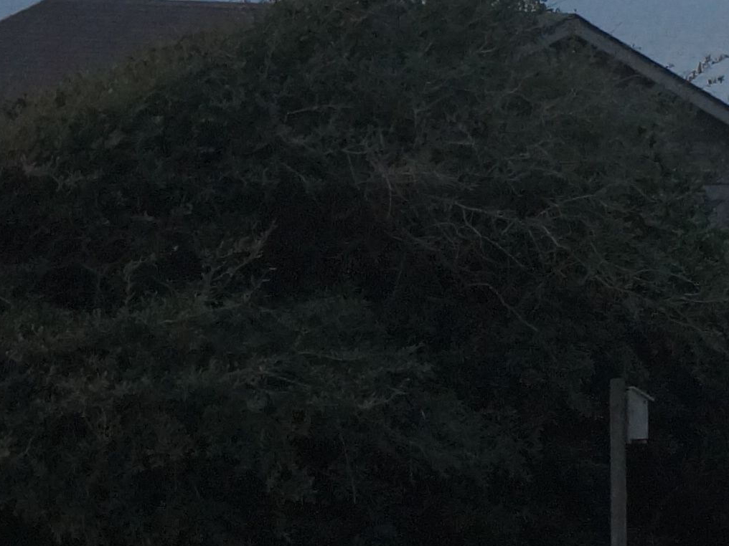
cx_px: 1641
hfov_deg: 4.6
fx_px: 8963
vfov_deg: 3.5
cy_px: -52
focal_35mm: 426
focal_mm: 55
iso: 640
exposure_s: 1/160
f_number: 5.6
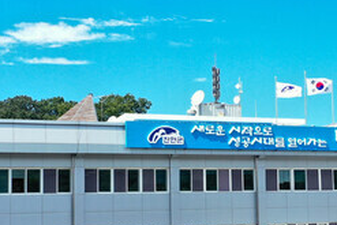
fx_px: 637
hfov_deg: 29.4
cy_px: 187
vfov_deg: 19.8
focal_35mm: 68
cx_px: 222
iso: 100
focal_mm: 10.26
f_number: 5
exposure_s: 1/320
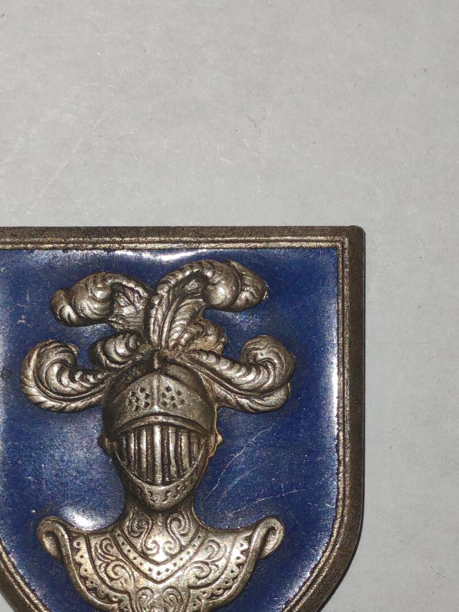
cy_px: 452
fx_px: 1963
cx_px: 154
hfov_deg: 13.3
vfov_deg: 17.6
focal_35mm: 111
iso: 200
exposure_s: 1/100
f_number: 1.95
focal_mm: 5.52
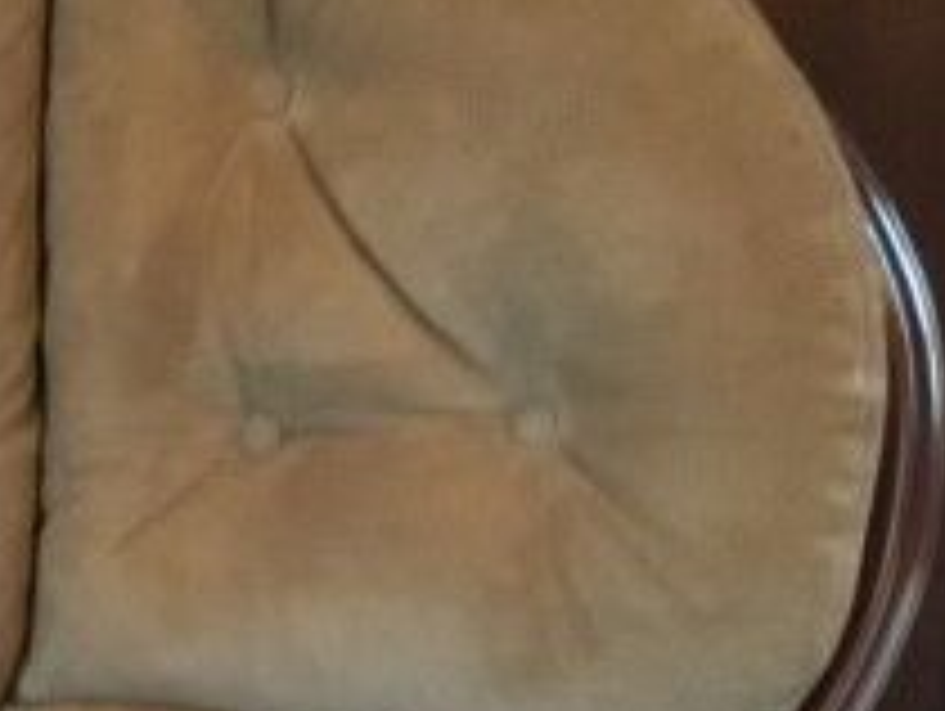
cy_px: 1260
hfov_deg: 16.1
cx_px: -122
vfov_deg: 11.7
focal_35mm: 118
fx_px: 3225
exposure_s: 1/17
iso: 500
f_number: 2.4
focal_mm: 3.3
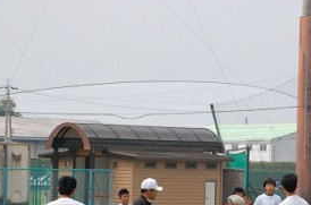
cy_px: 157
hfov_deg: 8.9
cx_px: 215
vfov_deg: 5.9
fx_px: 2006
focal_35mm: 233
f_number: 11
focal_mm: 85
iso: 1600
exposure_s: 1/2000
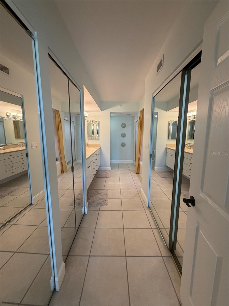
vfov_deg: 102.1
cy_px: 153
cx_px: 114
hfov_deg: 85.7
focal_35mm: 14
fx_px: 123
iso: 320
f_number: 2.2
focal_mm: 2.22
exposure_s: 1/120
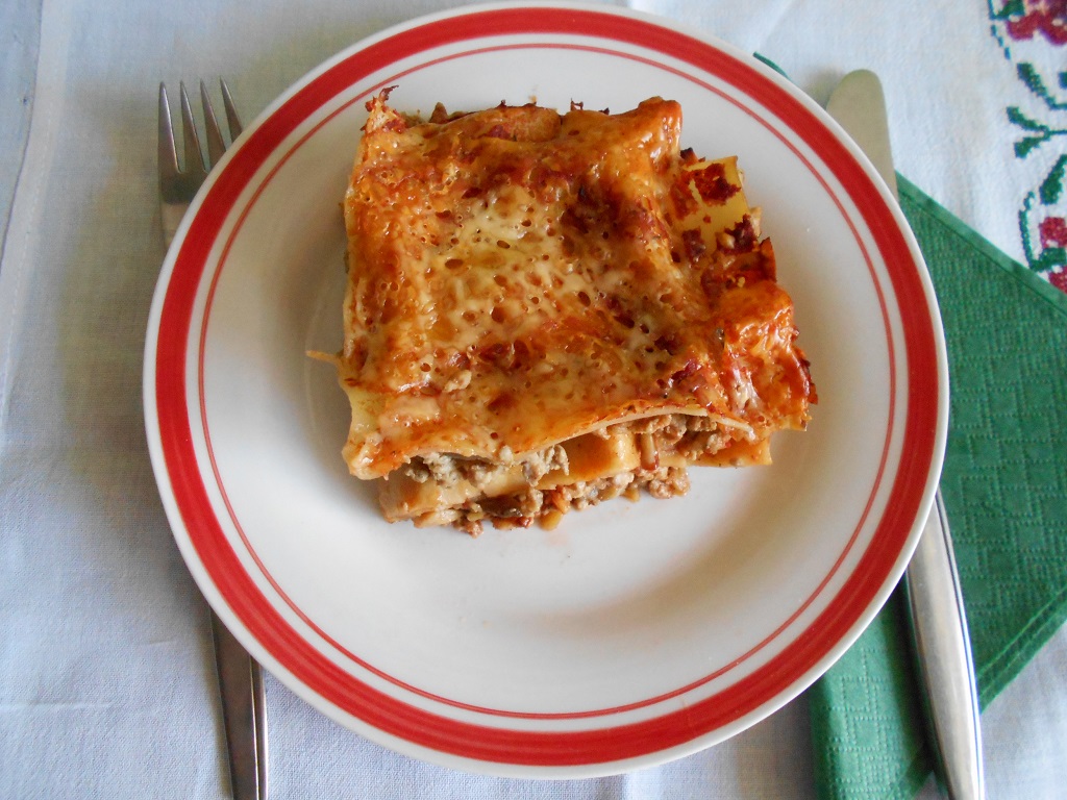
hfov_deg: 67.3
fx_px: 801
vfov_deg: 53.1
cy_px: 400
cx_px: 534
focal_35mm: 26
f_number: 3.2
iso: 800
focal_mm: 4.6
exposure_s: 1/100
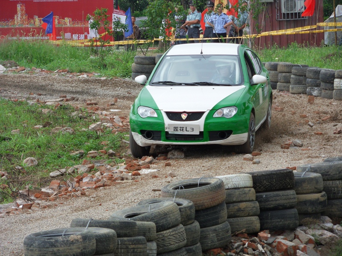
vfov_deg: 6.2
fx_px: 2371
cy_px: 128
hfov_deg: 8.2
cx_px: 171
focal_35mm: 240
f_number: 5.8
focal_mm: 42
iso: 100
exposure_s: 1/180
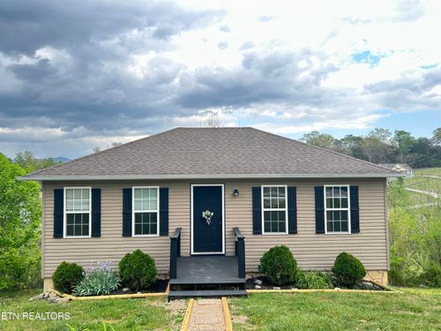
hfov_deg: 67.3
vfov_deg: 53.1
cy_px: 166
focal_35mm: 26
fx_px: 331
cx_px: 220
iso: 50
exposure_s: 1/337
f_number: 1.5
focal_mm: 5.7
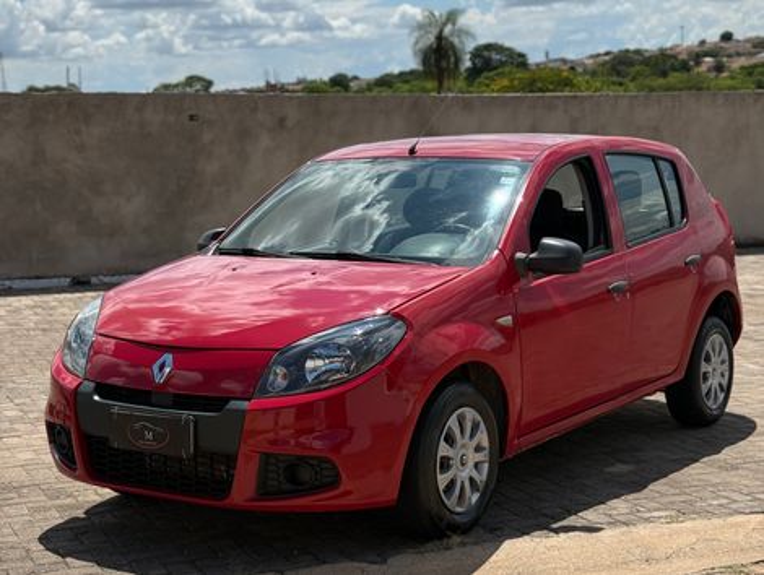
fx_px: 1061
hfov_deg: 39.6
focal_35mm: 48
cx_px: 382
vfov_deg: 30.3
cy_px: 288
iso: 64
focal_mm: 6.76
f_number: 1.78
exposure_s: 1/8772
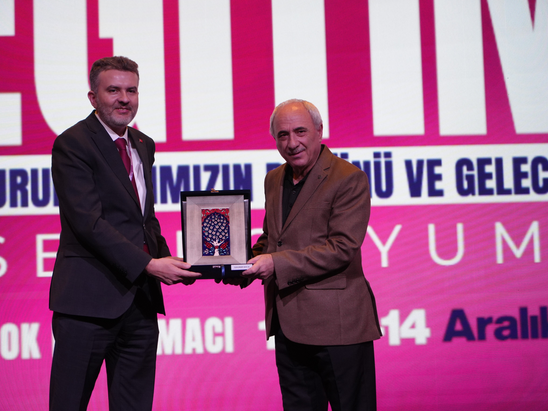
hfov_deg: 25.6
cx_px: 245
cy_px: 205
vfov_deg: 19.4
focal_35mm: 76
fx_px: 1203
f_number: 4
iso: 1600
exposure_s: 1/160
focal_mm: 70
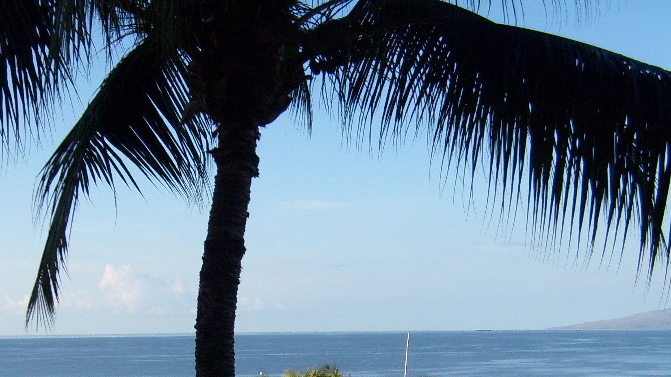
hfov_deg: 32.3
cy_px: 394
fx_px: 1156
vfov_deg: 18.0
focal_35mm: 65
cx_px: 312
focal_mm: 5.8
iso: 80
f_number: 7.1
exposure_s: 1/250
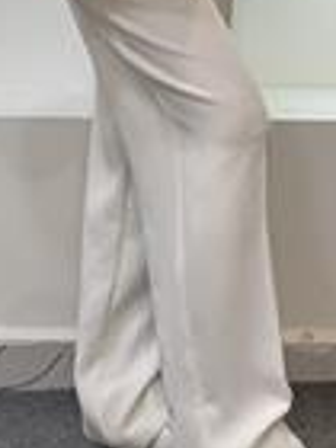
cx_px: 118
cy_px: -104
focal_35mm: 153
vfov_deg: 12.6
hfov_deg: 9.7
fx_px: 1980
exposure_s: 1/100
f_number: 2
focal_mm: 6
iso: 80
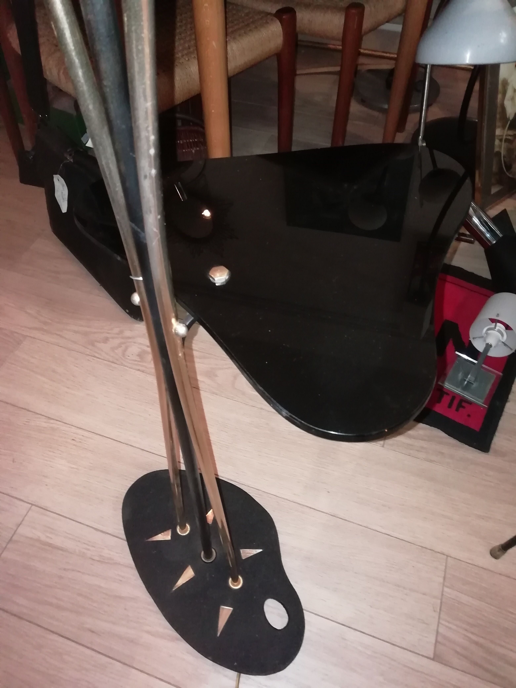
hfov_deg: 53.1
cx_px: 258
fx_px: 517
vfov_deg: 67.3
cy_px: 344
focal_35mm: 26
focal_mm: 3.46
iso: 500
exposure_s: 1/25
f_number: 2.2
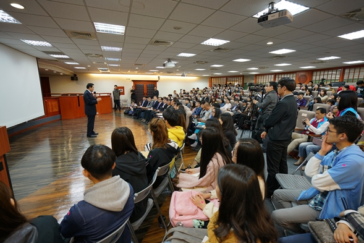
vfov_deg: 73.8
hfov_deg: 96.7
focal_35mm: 16
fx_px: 162
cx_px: 182
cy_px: 122
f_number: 4
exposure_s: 1/30
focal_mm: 16
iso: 400
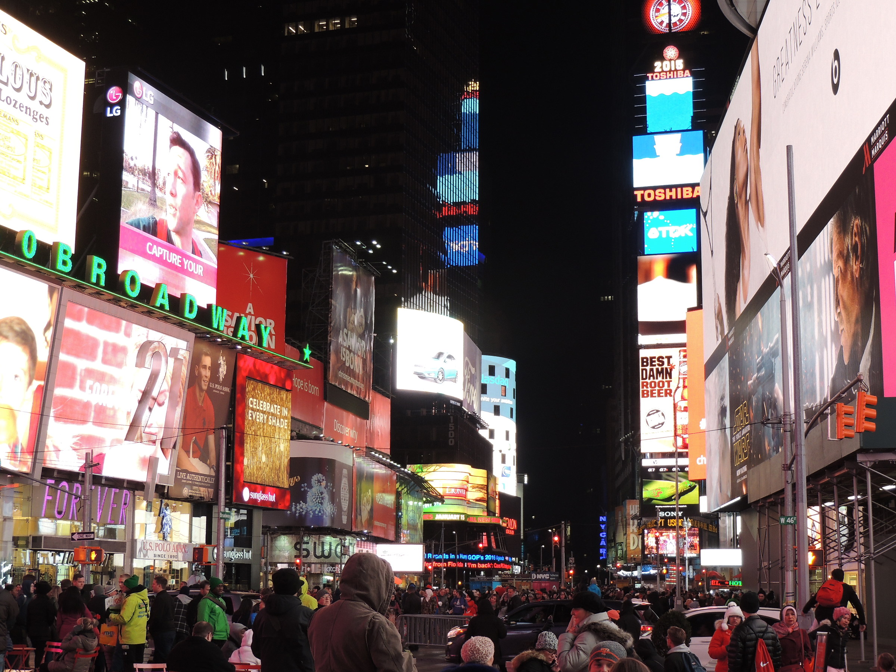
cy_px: 336
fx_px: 1424
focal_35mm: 55
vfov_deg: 26.6
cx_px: 448
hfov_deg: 34.9
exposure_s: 1/60
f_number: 3.7
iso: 200
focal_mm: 9.8
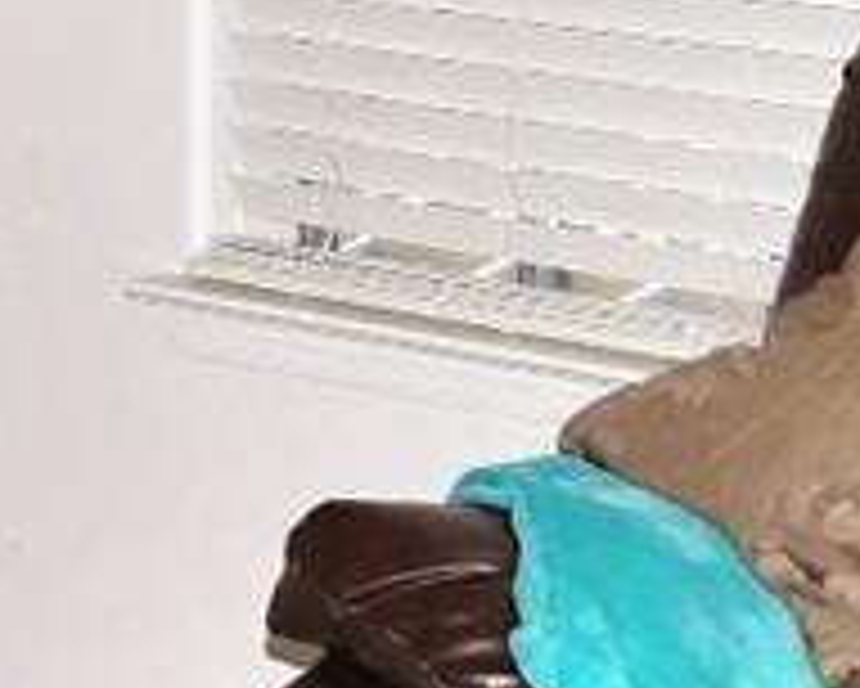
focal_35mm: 199
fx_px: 5068
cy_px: 243
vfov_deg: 7.8
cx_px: -266
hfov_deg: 9.5
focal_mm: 18
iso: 640
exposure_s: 1/160
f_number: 3.5
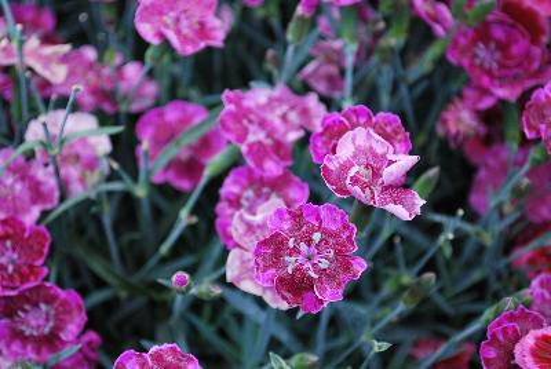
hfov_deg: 28.0
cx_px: 276
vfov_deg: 19.0
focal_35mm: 72
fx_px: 1104
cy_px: 184
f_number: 5.6
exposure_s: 1/100
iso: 200
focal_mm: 48
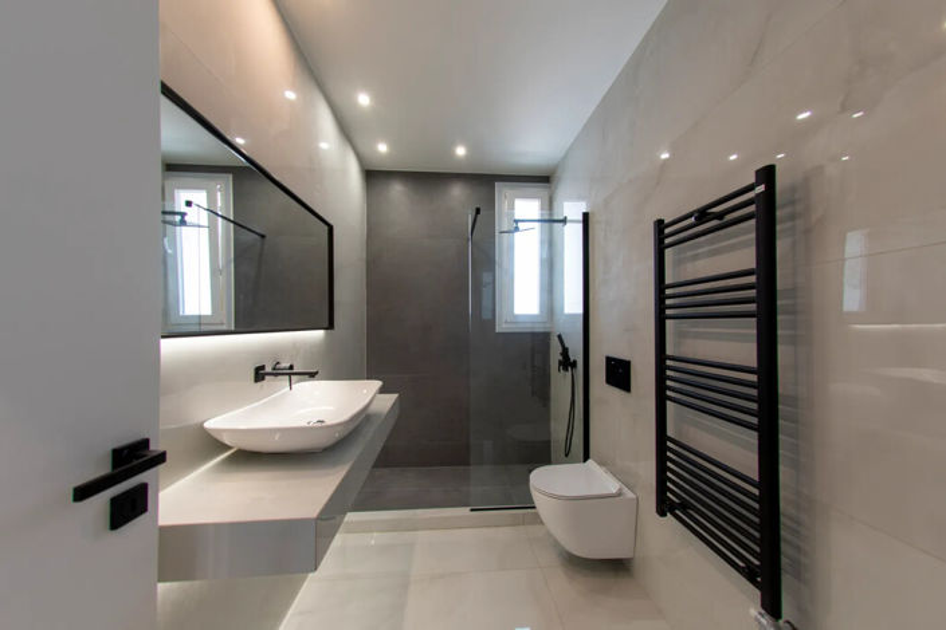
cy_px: 315
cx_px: 473
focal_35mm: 16
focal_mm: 10.5
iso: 100
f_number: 8
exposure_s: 1/8
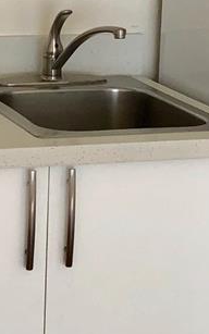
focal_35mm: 145
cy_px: 7
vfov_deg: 14.2
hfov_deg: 9.0
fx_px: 1321
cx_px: -1
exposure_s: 1/120
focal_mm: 4
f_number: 1.8
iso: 64
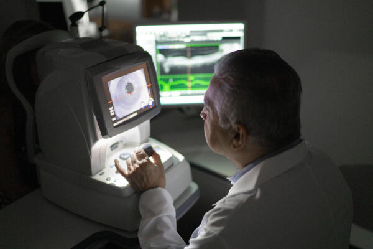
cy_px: 124
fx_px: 363
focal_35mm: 35
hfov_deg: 54.4
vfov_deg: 37.9
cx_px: 186
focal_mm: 35
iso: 4000
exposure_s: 1/200
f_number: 1.4
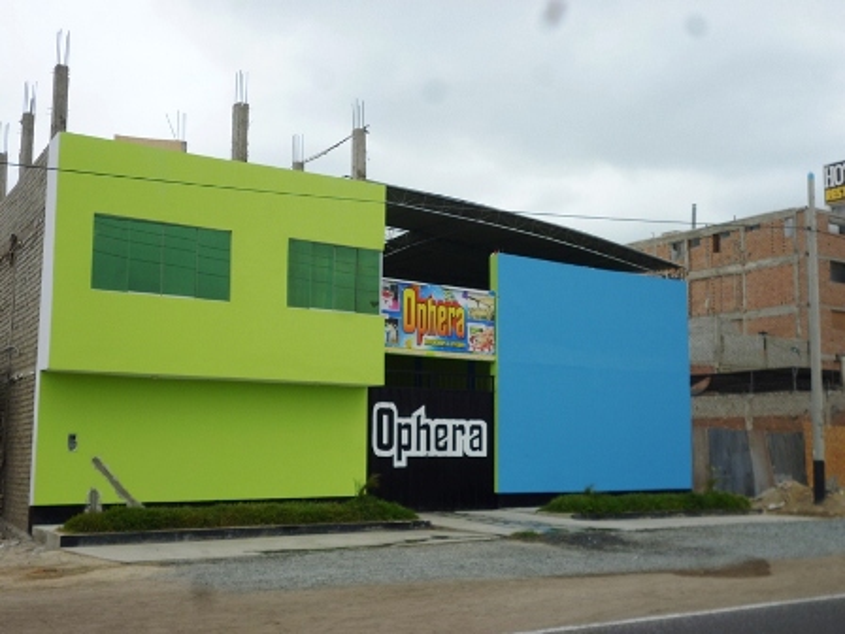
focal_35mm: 48
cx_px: 422
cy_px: 317
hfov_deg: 39.7
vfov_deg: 30.3
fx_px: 1172
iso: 100
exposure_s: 1/500
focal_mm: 8.6
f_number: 4
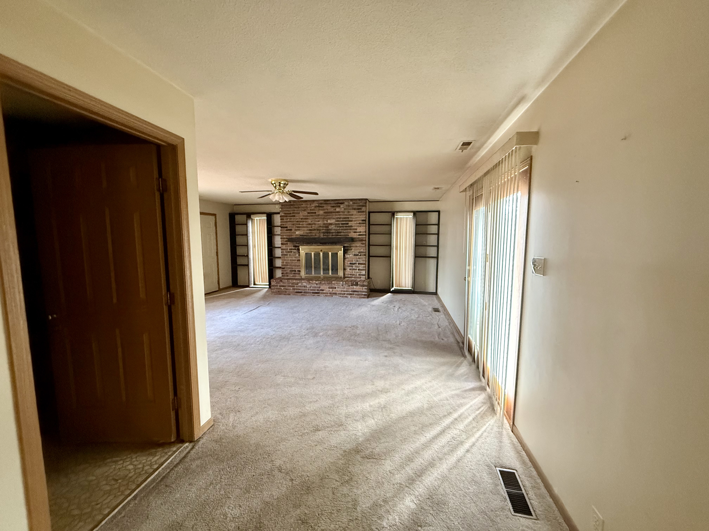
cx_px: 354
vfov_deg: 85.7
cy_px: 266
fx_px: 287
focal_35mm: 14
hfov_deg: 102.1
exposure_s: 1/60
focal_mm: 2.22
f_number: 2.2
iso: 640
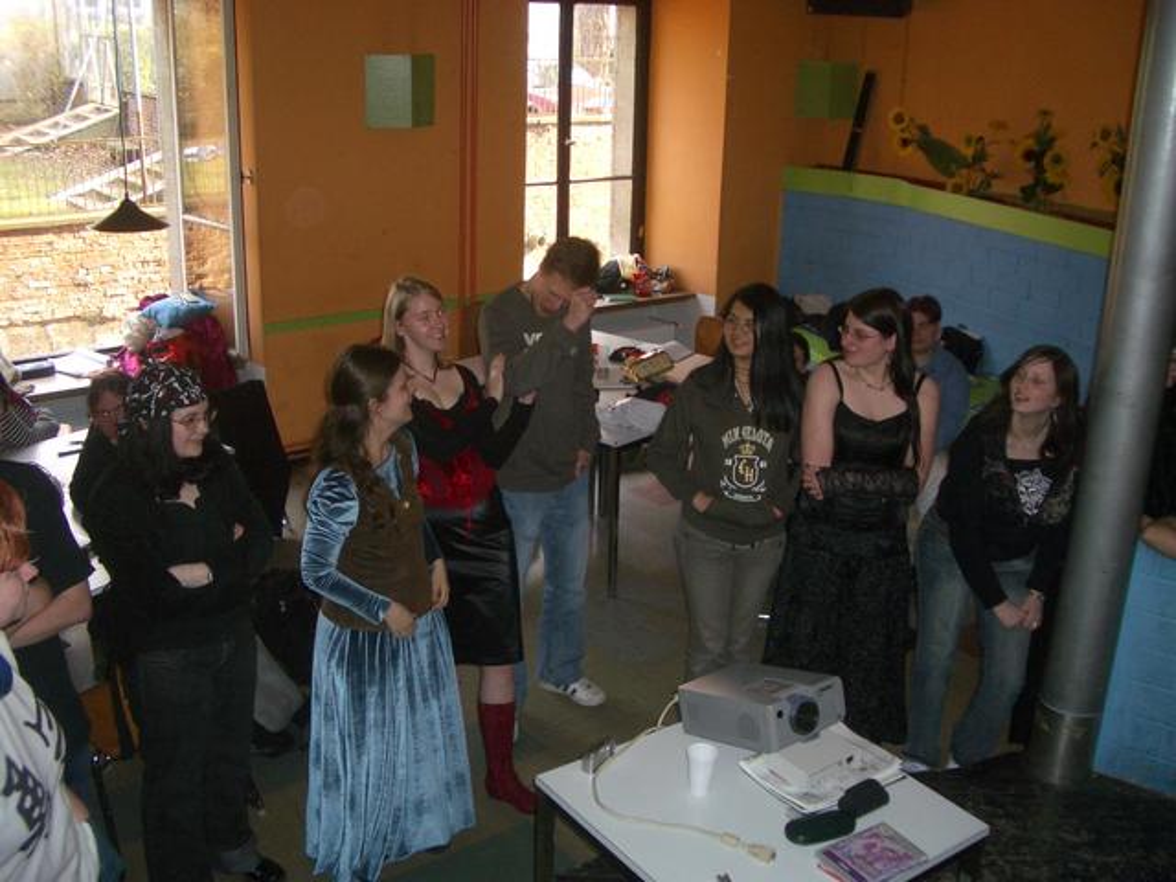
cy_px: 441
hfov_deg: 52.6
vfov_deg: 40.7
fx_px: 1189
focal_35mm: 35
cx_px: 588
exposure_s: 1/60
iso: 100
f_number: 2.6
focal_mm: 5.8
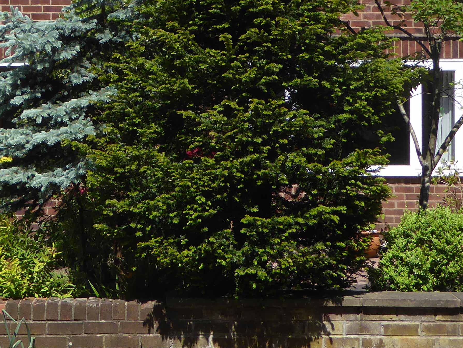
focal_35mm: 99
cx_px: 157
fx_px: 1324
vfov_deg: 14.8
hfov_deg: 19.8
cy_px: 56
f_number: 3.7
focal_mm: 6.3
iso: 100
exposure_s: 1/800
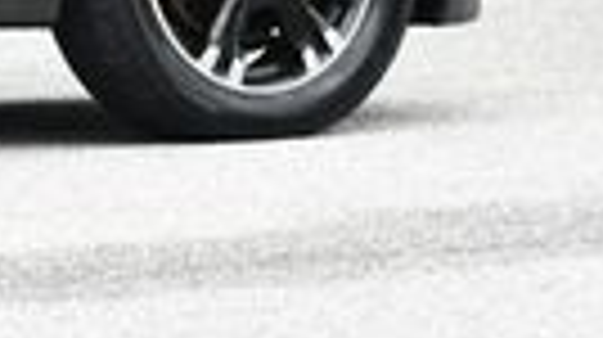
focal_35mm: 401
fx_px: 6404
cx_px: -756
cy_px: -559
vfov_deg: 3.0
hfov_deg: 5.2
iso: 200
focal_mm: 40
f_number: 7.1
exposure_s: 1/250
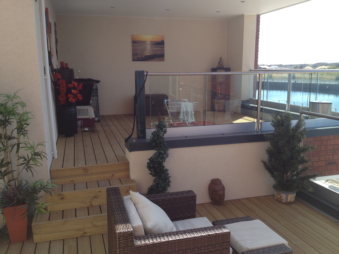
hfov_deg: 52.6
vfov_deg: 40.7
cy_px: 127
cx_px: 170
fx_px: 343
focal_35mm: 35
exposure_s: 1/681
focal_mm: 4.28
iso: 50
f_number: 2.4
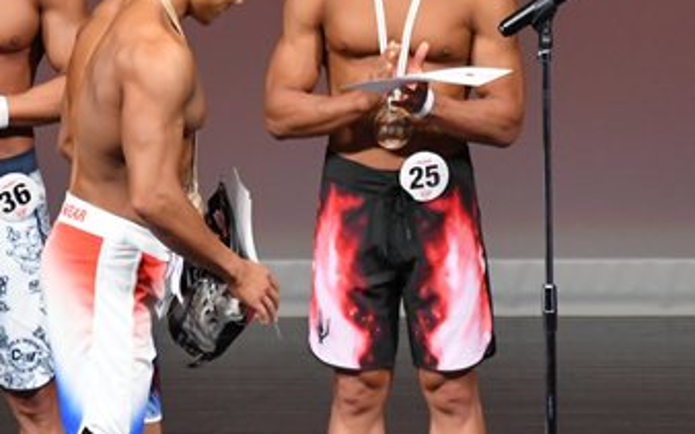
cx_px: 451
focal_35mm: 736
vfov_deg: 1.8
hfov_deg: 2.9
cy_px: 302
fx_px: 13936
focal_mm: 210
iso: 4000
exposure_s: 1/400
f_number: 5.6
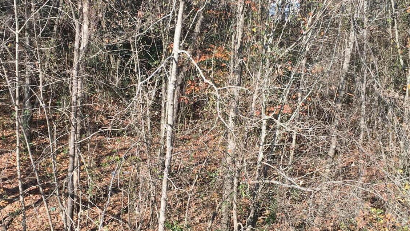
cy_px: 138
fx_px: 609
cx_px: 194
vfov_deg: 21.4
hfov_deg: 37.2
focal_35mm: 56
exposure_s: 1/705
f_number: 2.2
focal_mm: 4.15
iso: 25
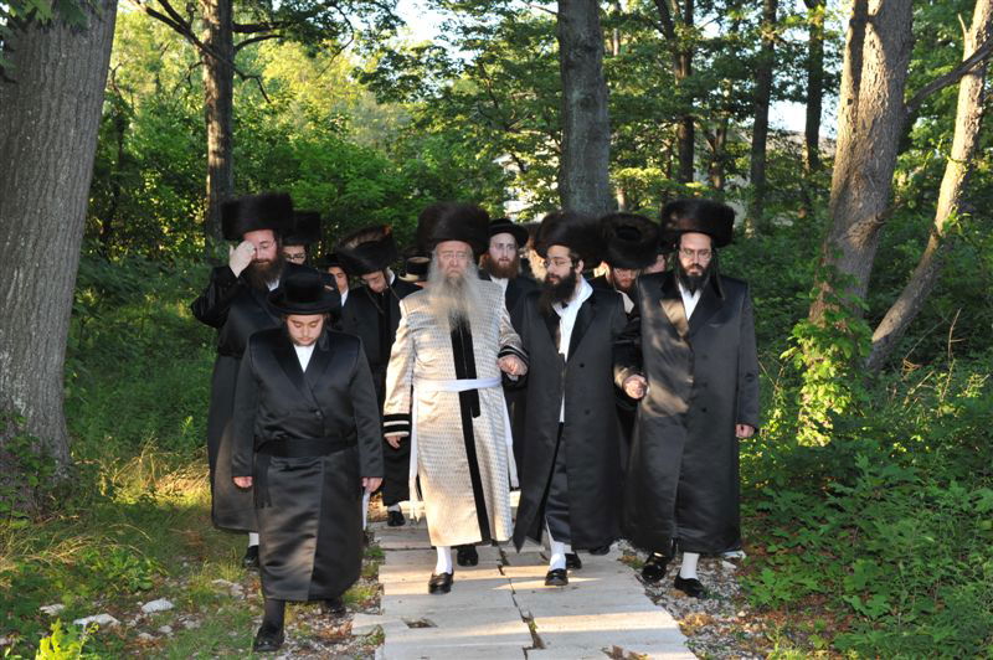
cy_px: 330
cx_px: 496
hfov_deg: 39.6
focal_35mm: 50
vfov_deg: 26.9
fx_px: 1378
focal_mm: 50
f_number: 6.3
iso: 800
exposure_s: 1/160
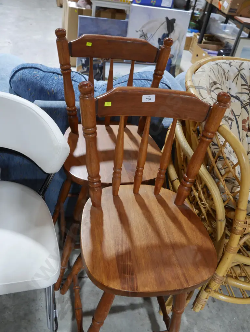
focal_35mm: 32
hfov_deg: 44.2
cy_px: 166
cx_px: 125
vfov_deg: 56.8
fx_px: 308
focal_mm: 16
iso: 640
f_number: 3.6
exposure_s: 1/60
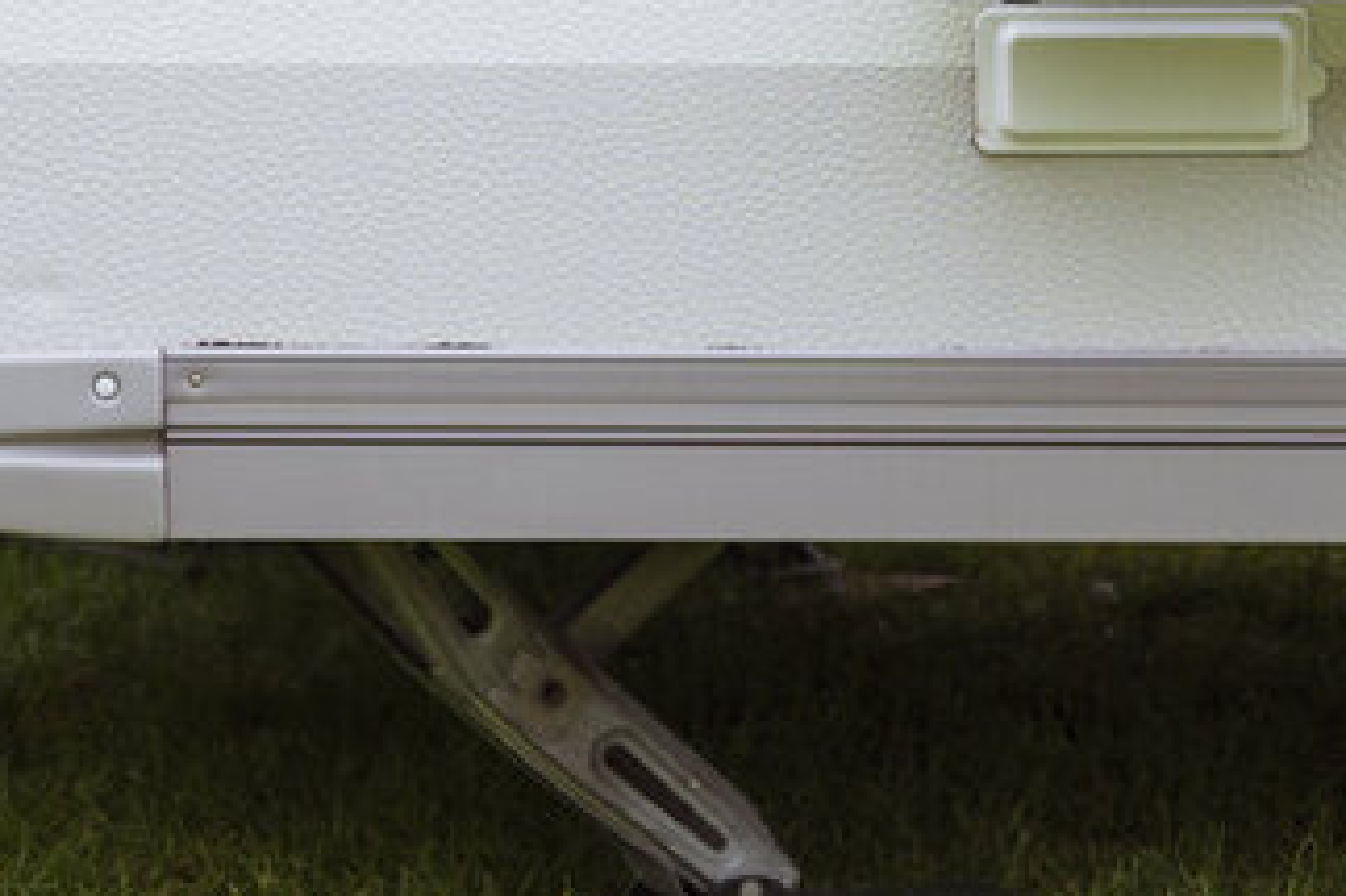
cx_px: 613
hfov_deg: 7.9
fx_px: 9716
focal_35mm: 260
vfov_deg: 5.2
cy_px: -583
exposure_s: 1/1250
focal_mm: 70
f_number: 2.8
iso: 100
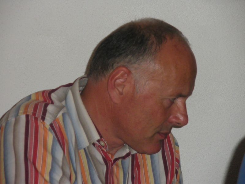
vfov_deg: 8.2
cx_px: 122
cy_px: 92
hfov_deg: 11.0
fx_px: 1274
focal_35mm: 180
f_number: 5.6
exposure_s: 1/250
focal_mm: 31.5
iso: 400
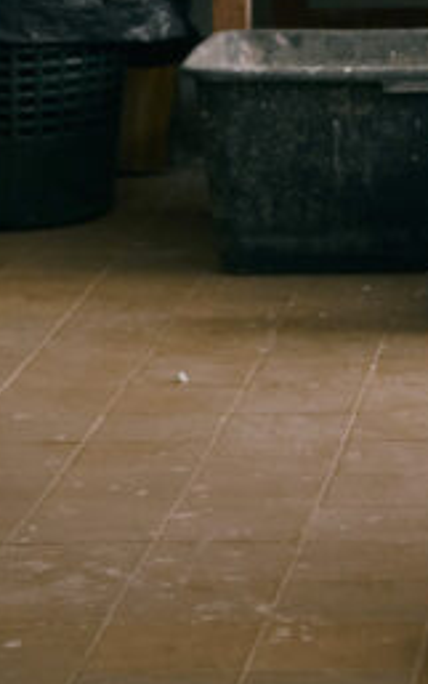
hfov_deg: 8.2
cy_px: -413
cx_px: 606
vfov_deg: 12.5
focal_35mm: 157
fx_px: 2925
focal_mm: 44
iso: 1600
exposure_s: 1/125
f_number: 5
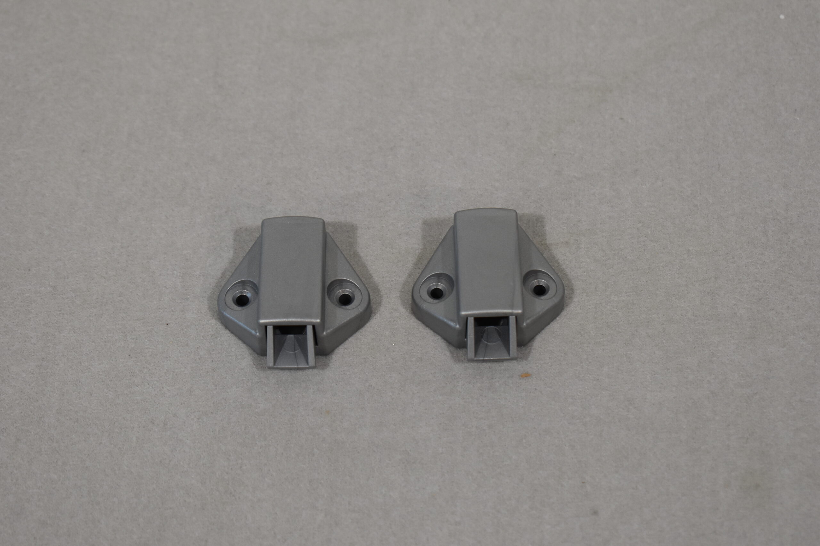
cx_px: 410
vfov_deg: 16.6
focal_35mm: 82
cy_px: 273
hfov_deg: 24.6
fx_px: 1879
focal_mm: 55
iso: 800
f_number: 5.6
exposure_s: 1/200
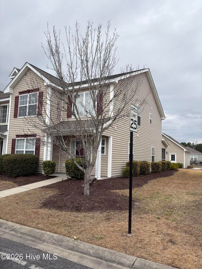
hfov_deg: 53.0
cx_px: 101
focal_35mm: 26
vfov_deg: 67.3
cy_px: 134
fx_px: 202
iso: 50
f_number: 1.6
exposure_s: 1/1587
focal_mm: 5.96
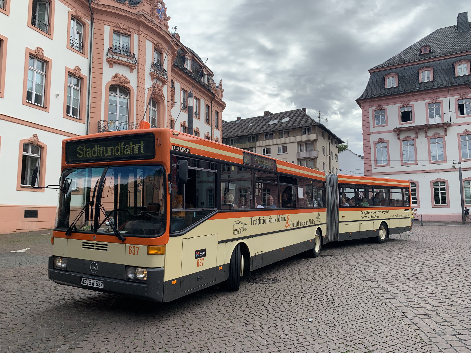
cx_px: 236
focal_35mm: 26
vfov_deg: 53.1
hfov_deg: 67.3
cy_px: 176
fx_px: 354
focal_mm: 4.25
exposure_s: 1/1560
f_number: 1.8
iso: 25
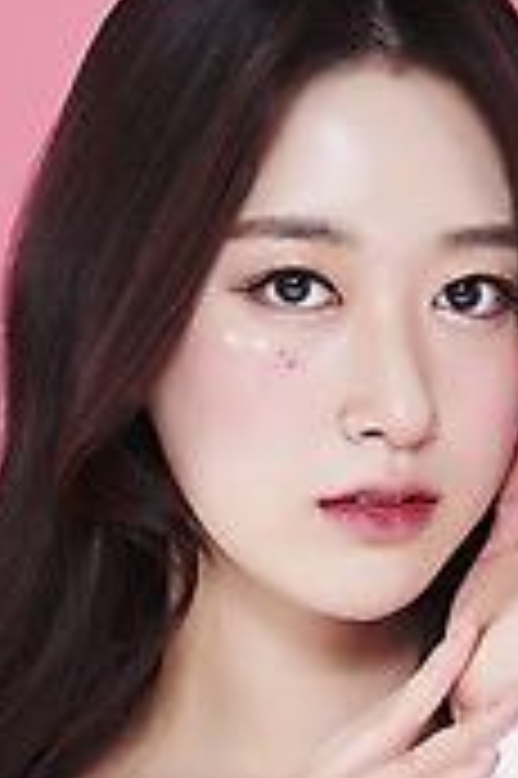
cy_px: 558
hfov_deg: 5.6
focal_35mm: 243
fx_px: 5255
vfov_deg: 8.5
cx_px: 372
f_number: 11
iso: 64
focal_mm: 105
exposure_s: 1/125
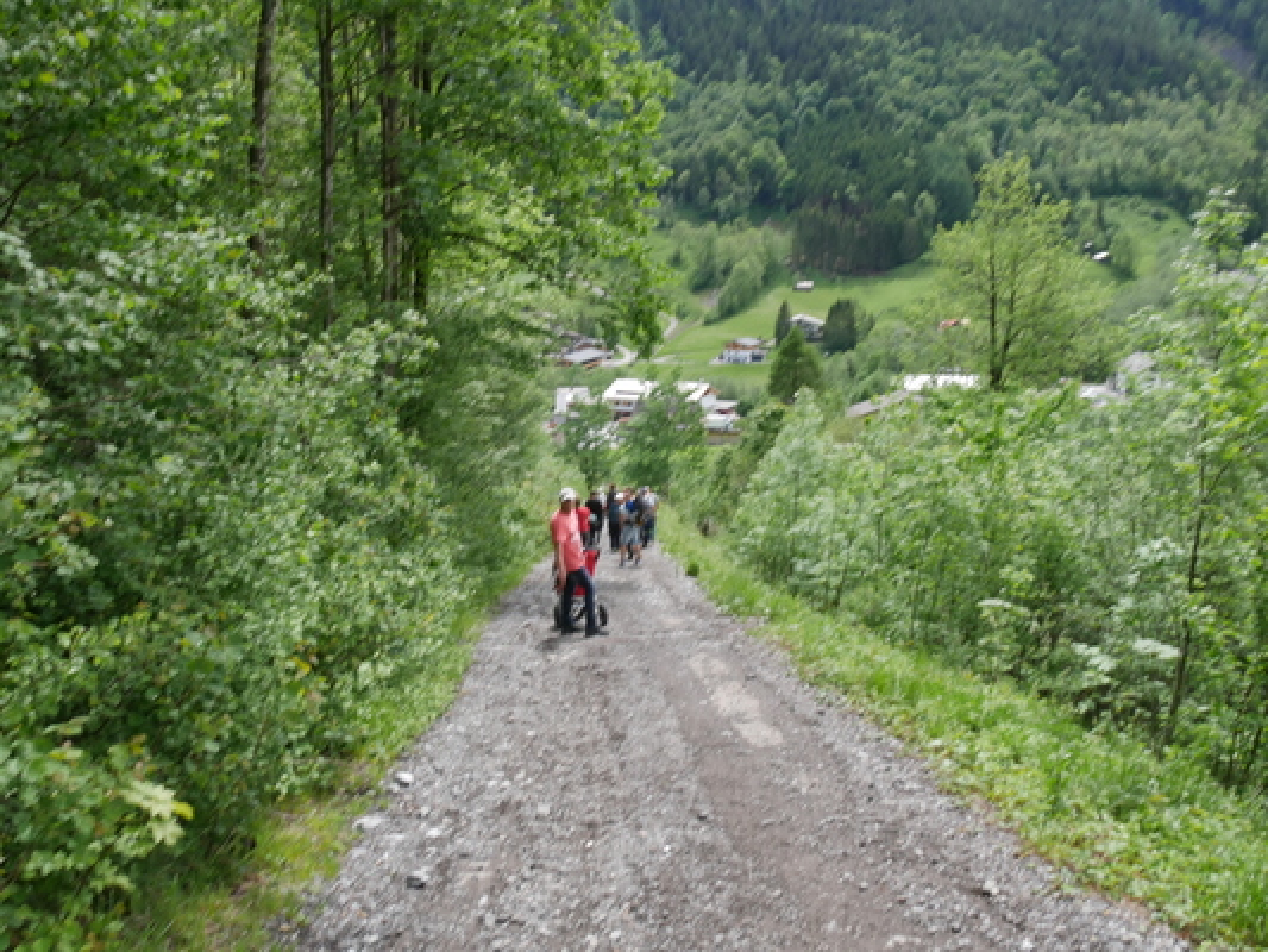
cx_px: 634
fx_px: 1026
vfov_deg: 49.8
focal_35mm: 28
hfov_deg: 63.4
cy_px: 476
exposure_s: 1/60
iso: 320
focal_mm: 14
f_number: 13
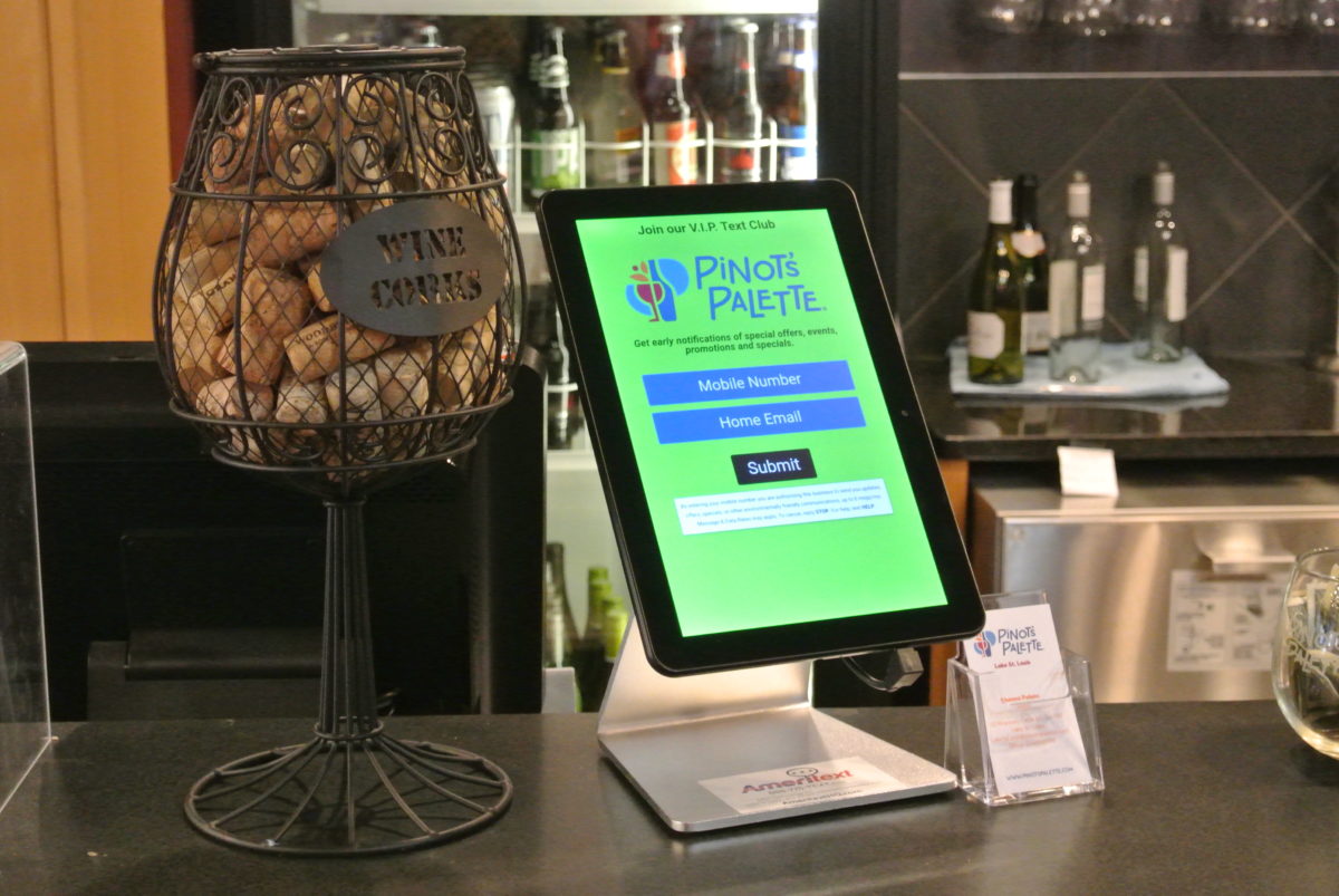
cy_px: 448
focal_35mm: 61
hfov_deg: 32.8
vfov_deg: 22.3
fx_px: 2271
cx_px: 670
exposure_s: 1/60
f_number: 5
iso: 3200
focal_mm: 22.7
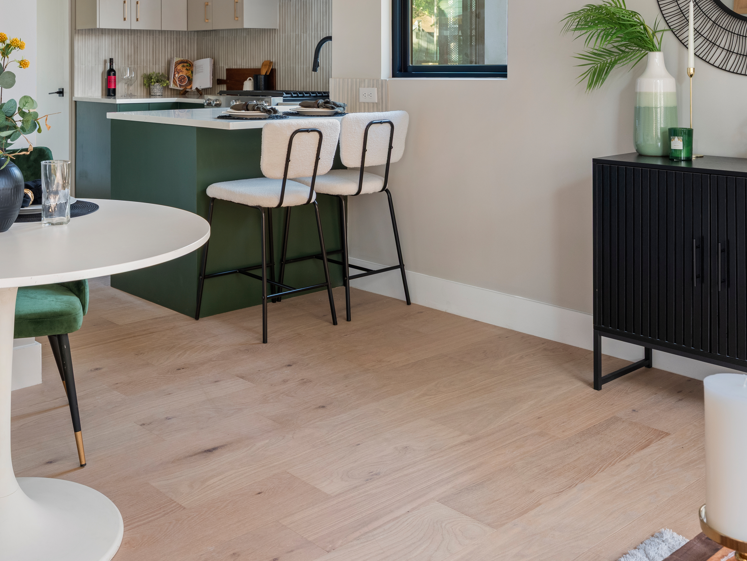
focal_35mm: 39
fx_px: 842
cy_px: 87
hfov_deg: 47.1
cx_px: 253
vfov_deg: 35.2
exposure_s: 2
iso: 400
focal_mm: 27
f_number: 13
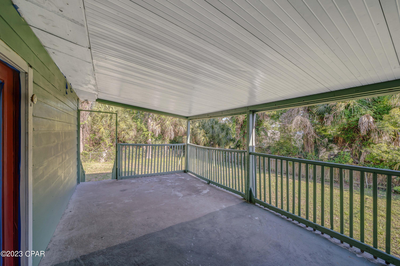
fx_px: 133
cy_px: 133
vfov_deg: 90.0
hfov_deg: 112.6
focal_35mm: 12
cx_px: 200
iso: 100
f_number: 5.6
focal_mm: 12
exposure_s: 1/60
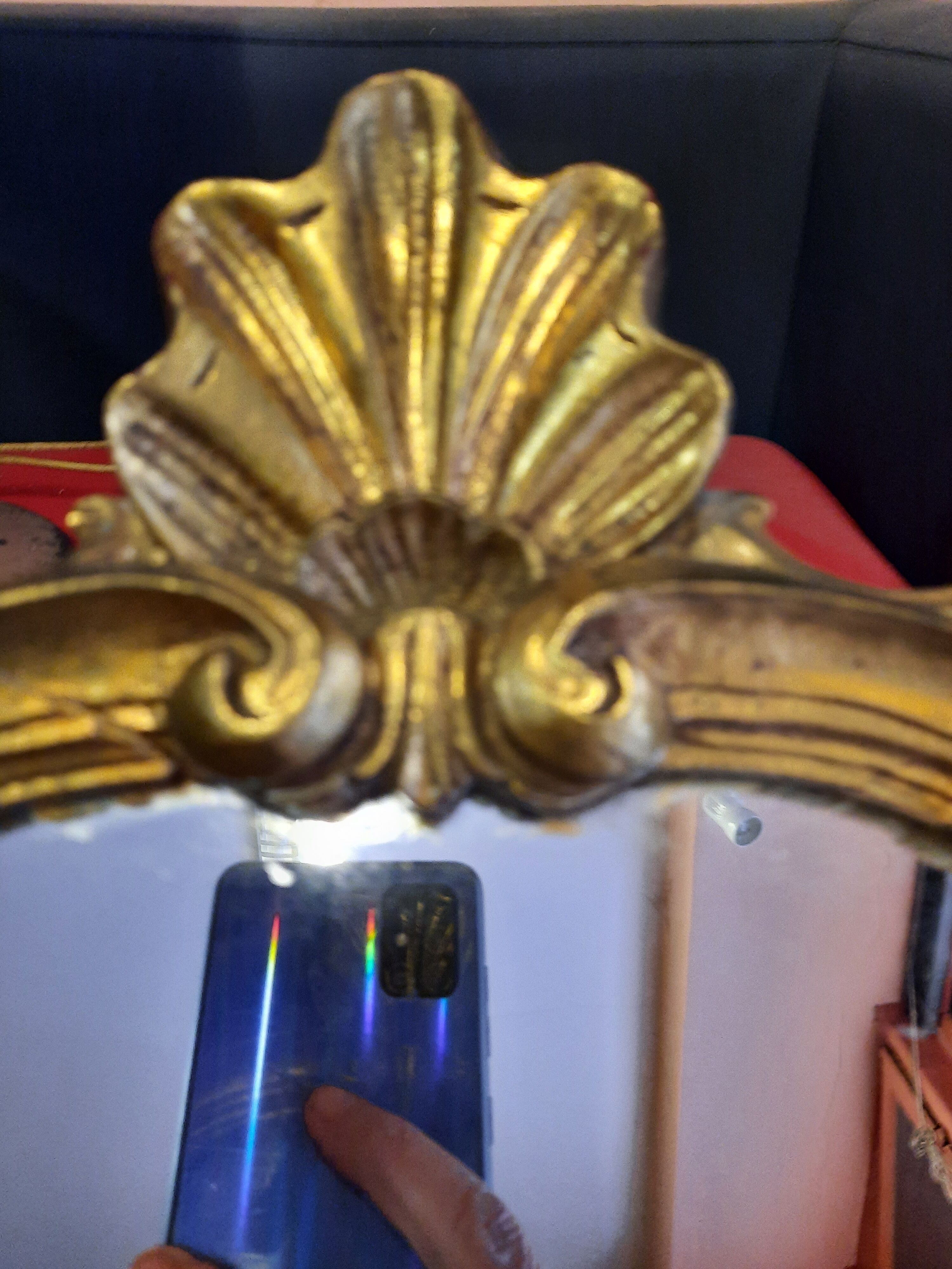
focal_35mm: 25
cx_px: 476
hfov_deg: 54.9
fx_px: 917
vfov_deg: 69.4
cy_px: 634
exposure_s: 1/33
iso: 400
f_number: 2
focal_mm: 4.6
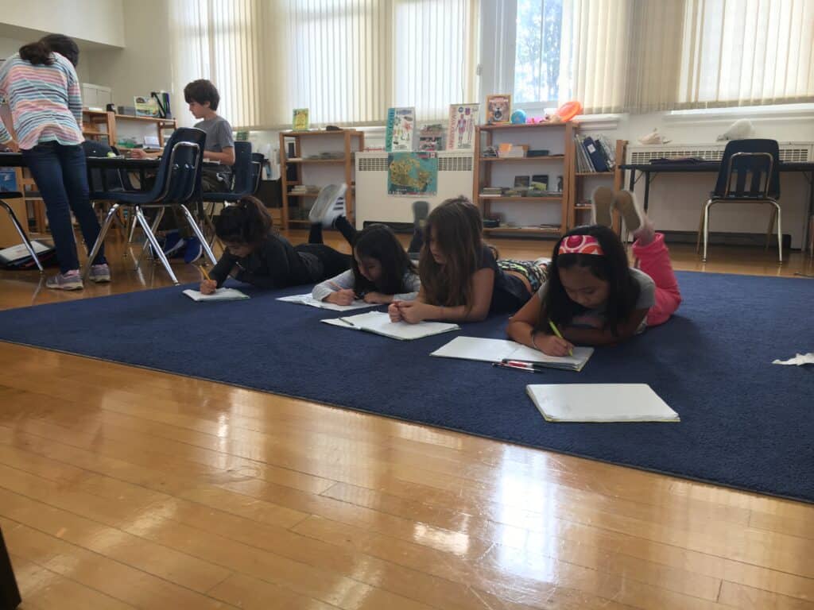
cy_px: 305
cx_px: 407
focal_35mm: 29
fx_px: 682
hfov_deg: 61.7
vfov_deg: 48.2
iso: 32
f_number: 2.2
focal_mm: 4.15
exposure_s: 1/30
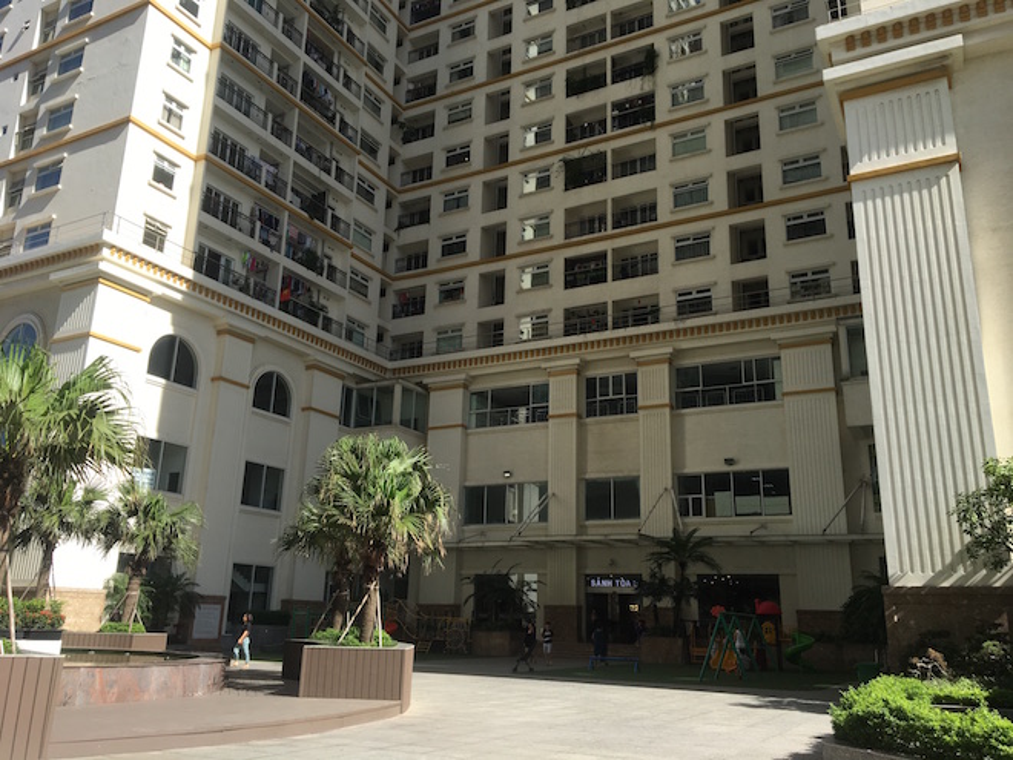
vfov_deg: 48.2
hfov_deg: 61.7
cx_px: 506
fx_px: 849
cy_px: 380
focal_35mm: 29
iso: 25
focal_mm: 4.15
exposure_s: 1/801
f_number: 2.2
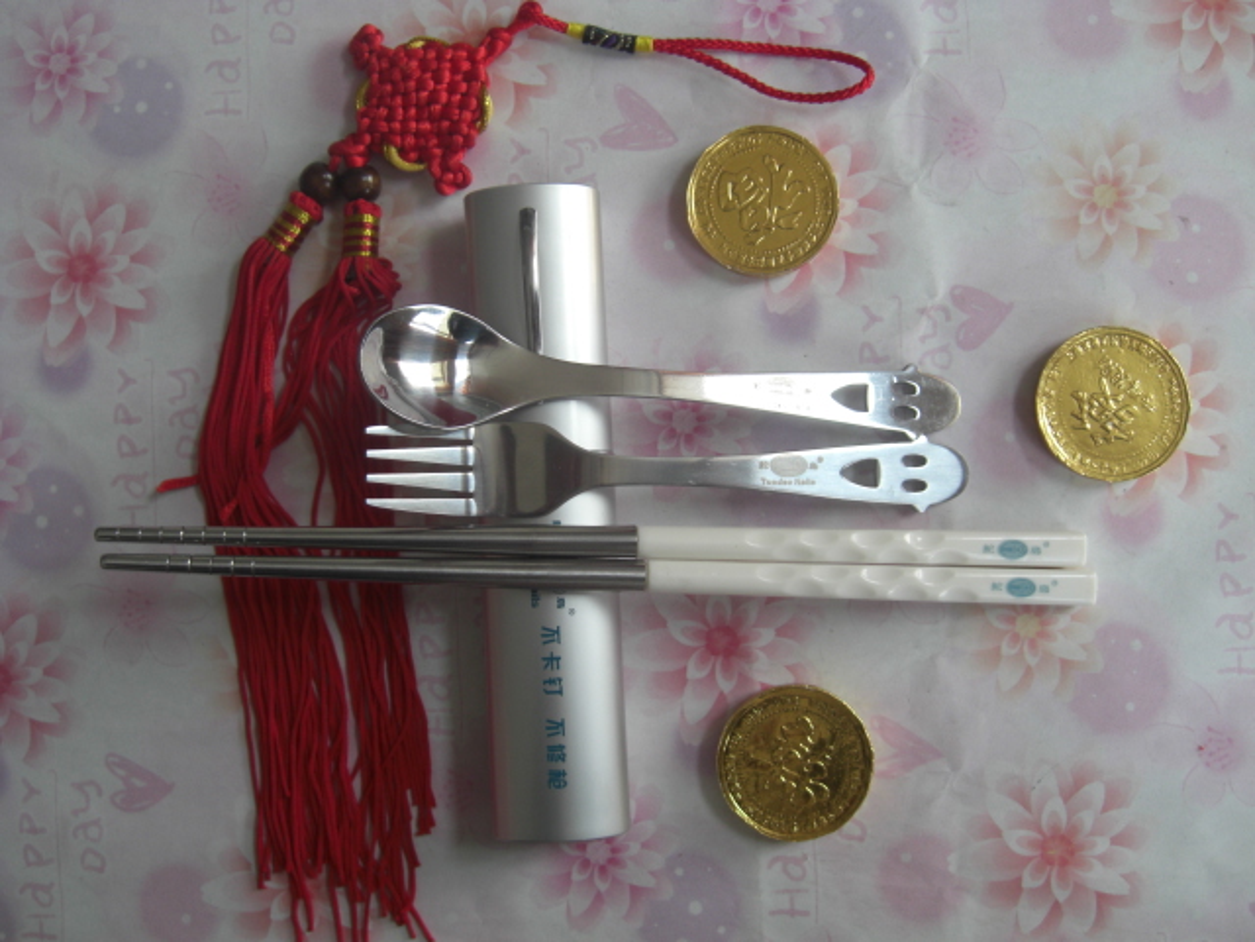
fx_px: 1378
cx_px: 628
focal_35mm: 38
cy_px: 471
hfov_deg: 49.0
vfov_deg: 37.7
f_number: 2.8
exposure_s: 1/80
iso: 100
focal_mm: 7.9
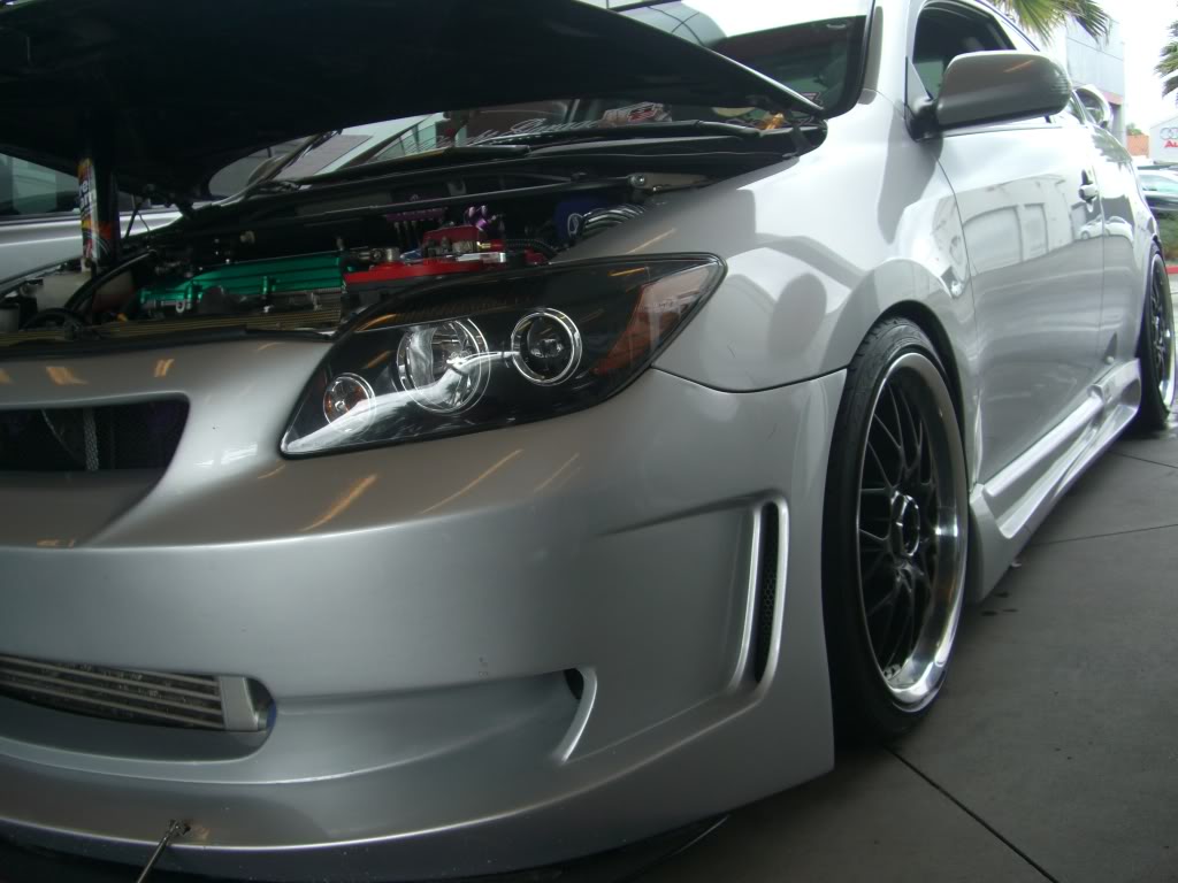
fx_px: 1293
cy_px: 442
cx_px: 589
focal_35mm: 38
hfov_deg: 49.0
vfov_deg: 37.7
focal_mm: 7.9
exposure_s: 1/160
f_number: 2.8
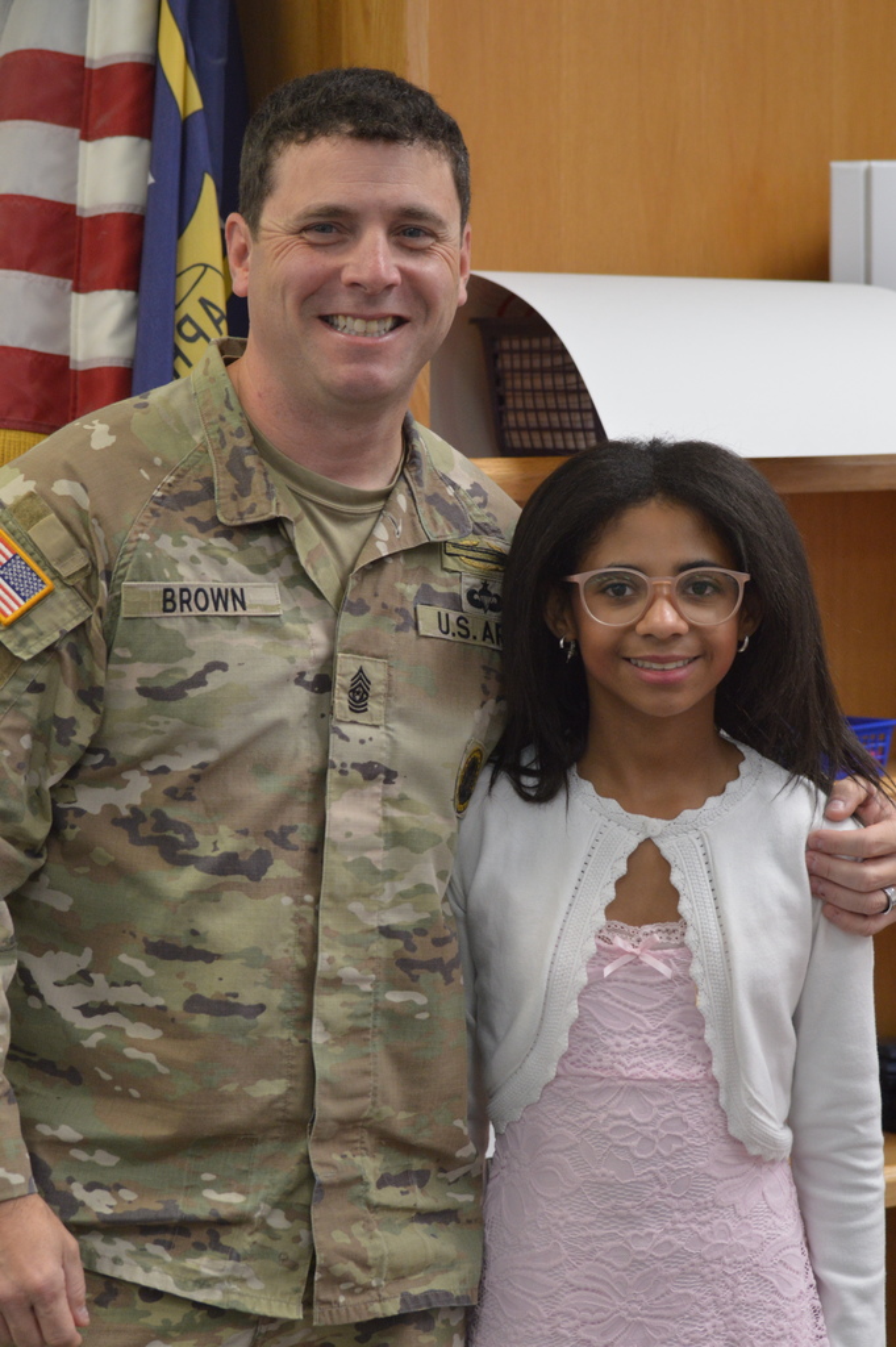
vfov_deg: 19.5
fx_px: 3926
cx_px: 448
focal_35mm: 105
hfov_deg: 13.0
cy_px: 674
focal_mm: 70
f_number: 4.5
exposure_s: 1/60
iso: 1000
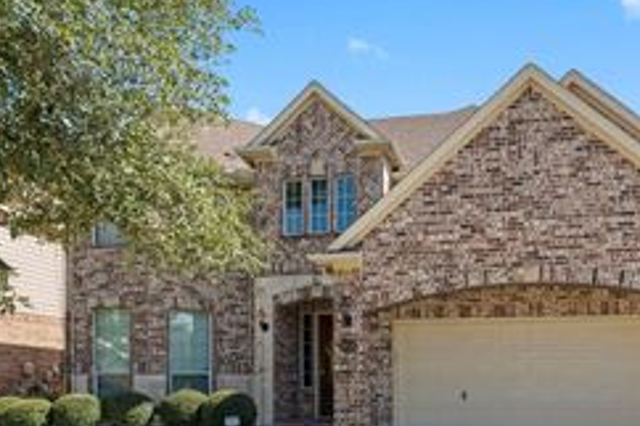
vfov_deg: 37.4
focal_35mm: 33
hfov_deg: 56.3
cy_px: 382
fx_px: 586
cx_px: 415
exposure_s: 1/1250
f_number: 10
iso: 640
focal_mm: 16
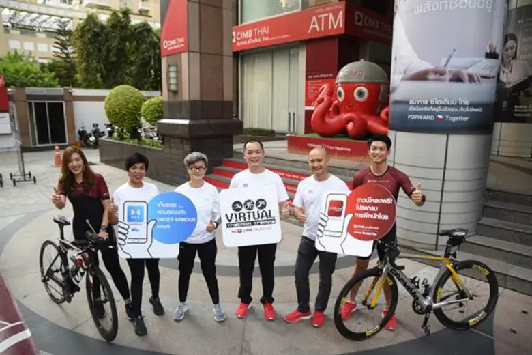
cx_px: 266
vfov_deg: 53.1
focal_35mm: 24
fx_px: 355
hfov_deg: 73.7
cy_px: 178
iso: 640
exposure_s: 1/400
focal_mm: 24
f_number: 4
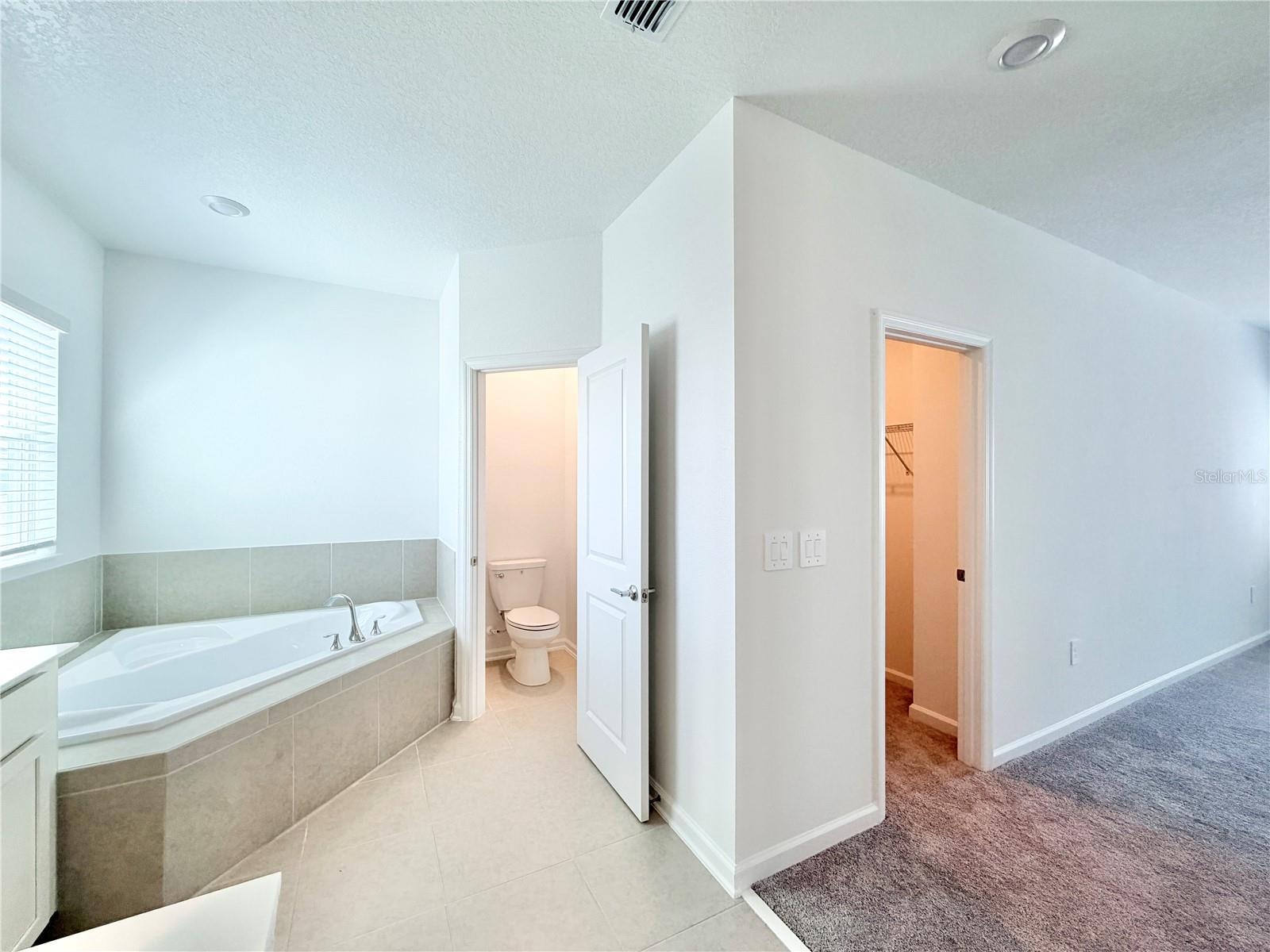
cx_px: 635
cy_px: 476
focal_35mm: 14
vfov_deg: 85.7
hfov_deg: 102.1
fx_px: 514
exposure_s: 1/120
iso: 125
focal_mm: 2.22
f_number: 2.2
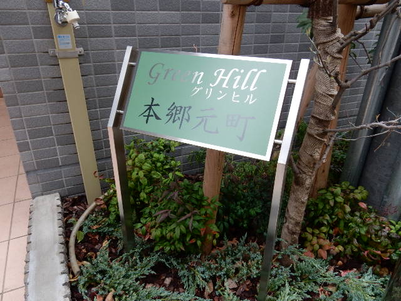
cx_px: 200
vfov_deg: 54.9
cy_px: 150
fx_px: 290
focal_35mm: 25
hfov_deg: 69.4
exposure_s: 1/40
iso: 125
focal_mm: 4.5
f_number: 3.7
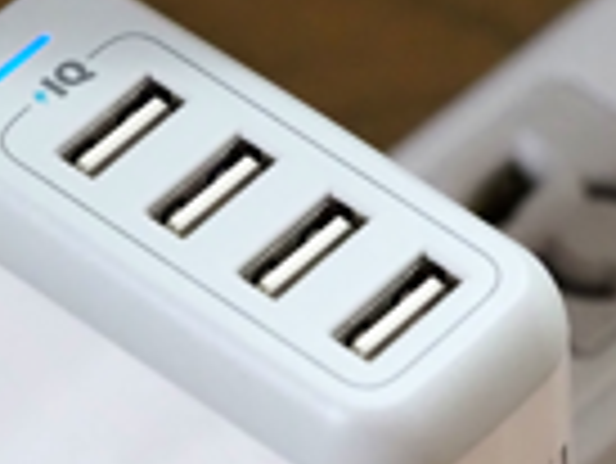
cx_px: 297
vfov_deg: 4.2
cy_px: 320
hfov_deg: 5.6
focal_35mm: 351
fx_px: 6252
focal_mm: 60
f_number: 4
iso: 6400
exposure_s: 1/60
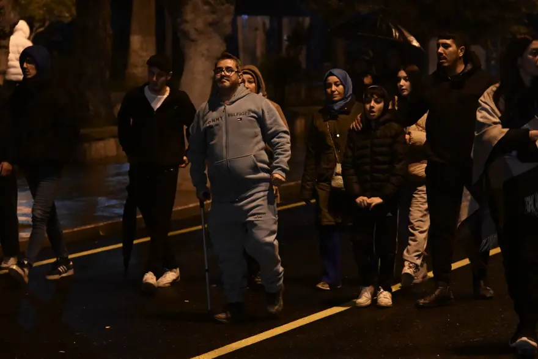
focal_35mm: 117
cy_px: 180
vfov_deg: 11.7
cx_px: 269
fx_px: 1748
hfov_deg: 17.5
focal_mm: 78
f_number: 2.8
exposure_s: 1/100
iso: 5000
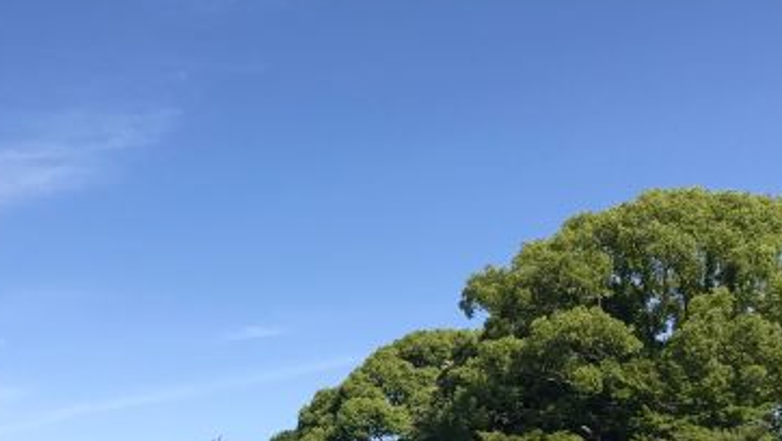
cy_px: 371
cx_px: 277
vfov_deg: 20.1
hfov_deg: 35.2
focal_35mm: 59
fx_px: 1224
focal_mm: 3.99
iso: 20
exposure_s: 1/2457
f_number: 1.8
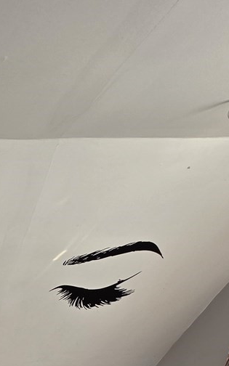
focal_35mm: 42
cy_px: 509
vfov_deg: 31.7
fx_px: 419
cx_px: -103
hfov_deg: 24.6
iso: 100
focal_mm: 2.2
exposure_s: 1/120
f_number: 1.9
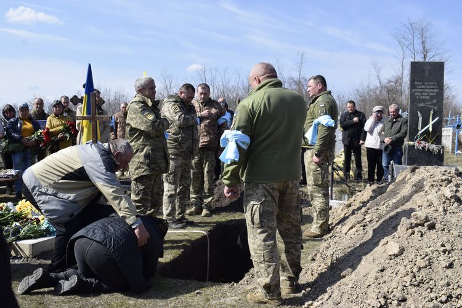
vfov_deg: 36.9
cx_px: 231
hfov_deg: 53.1
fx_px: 462
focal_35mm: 36
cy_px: 154
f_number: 9
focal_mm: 24
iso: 200
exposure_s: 1/320
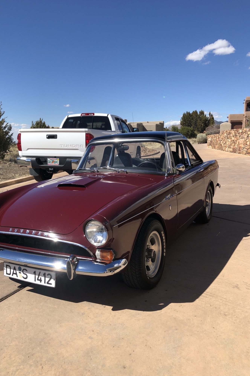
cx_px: 111
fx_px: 313
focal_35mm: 30
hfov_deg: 43.5
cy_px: 187
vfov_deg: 61.9
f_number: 1.8
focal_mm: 3.99
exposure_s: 1/2088
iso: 20
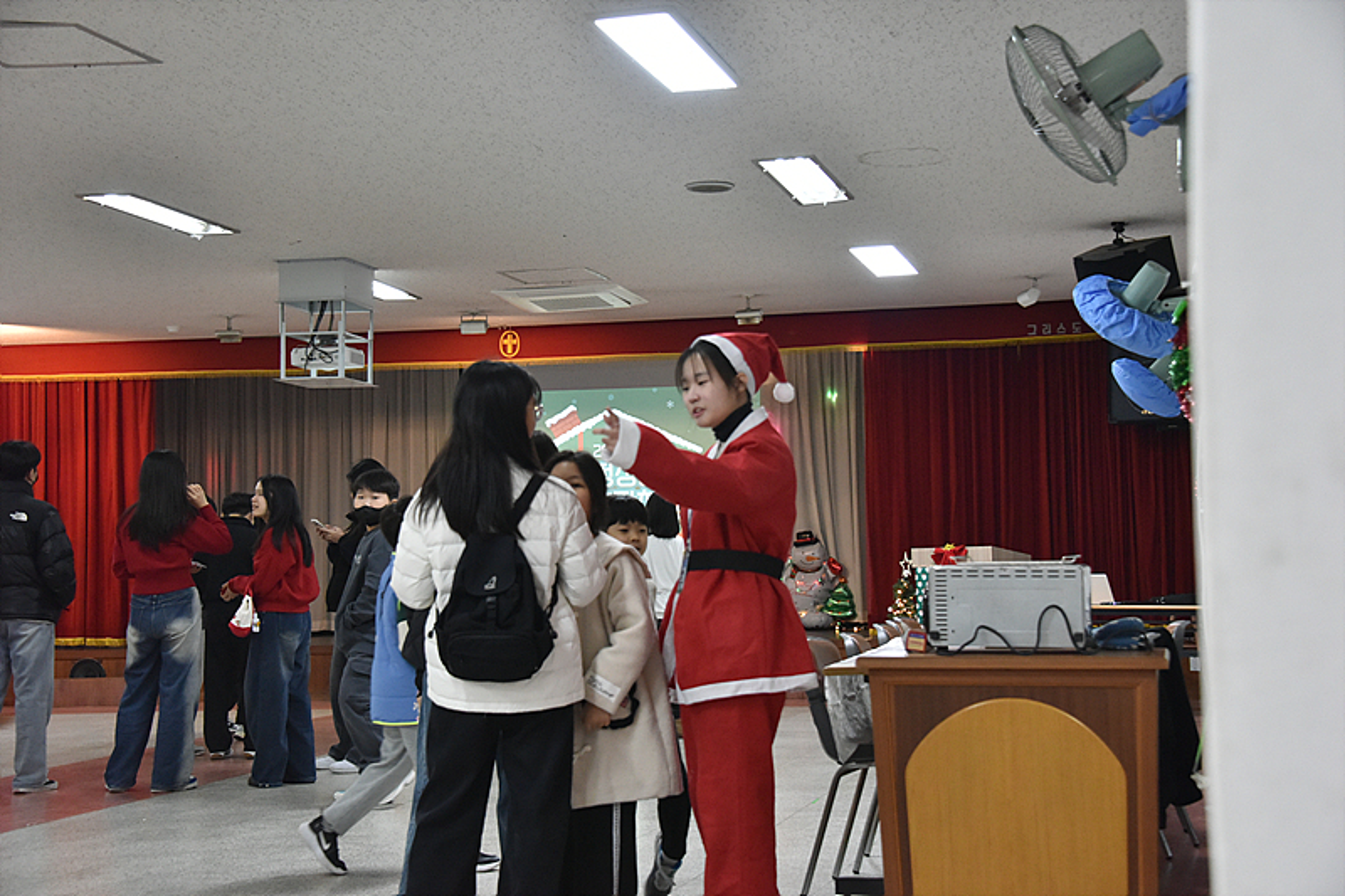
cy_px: 448
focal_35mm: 58
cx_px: 672
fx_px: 2166
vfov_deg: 23.4
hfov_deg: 34.5
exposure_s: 1/125
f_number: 5.6
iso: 3600
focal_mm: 58
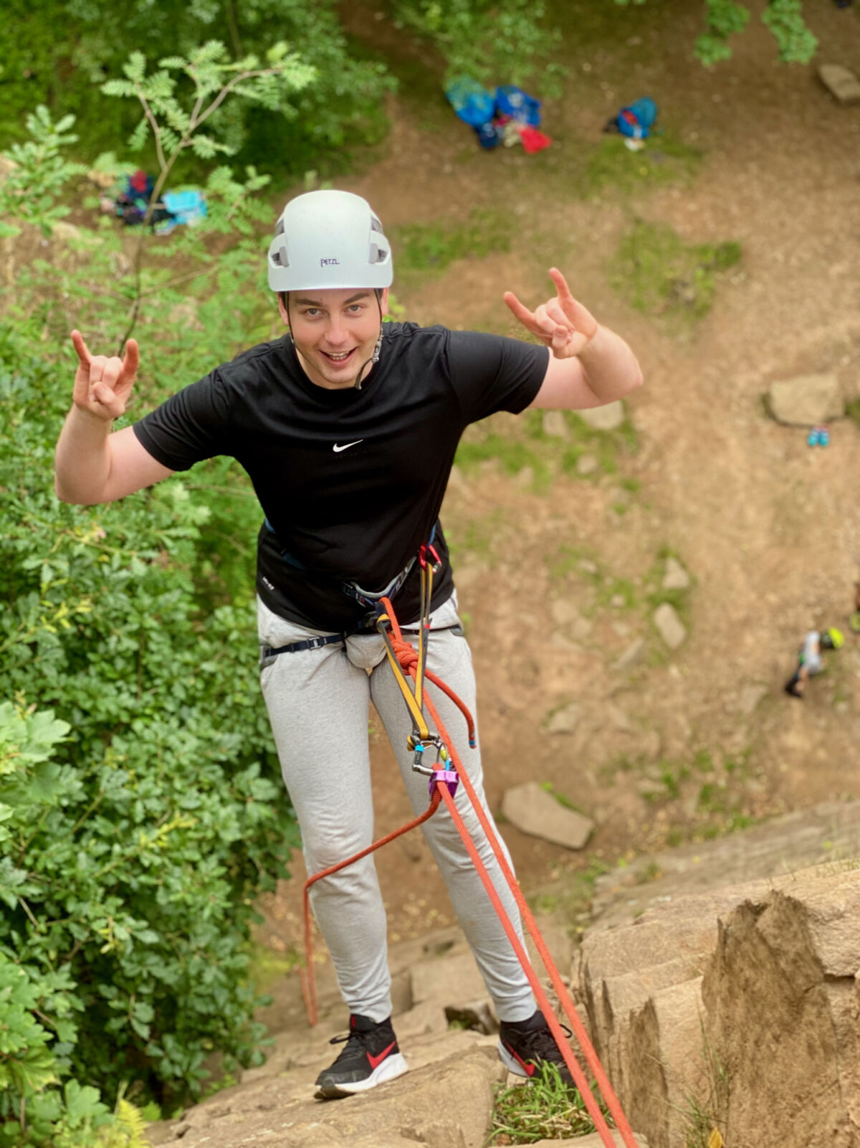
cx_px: 430
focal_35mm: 52
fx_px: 1723
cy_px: 574
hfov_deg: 28.0
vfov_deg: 36.8
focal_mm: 6
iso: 32
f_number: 2
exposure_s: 1/122
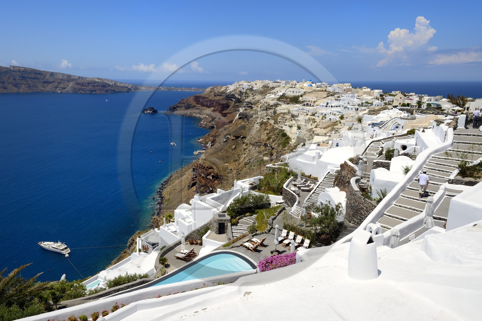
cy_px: 160
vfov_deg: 53.1
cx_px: 241
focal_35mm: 24
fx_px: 321
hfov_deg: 73.8
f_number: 13
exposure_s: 1/200
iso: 100
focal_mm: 24
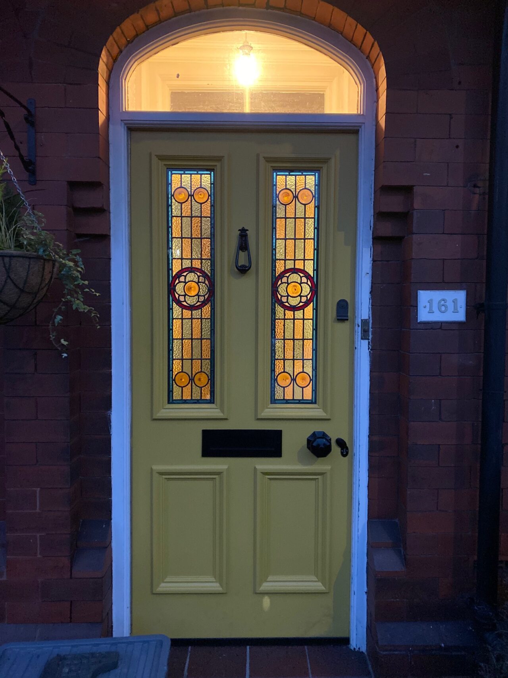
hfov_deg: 53.1
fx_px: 509
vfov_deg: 67.3
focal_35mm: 26
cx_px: 254
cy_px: 339
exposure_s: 1/25
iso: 800
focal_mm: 4.25
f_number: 1.8
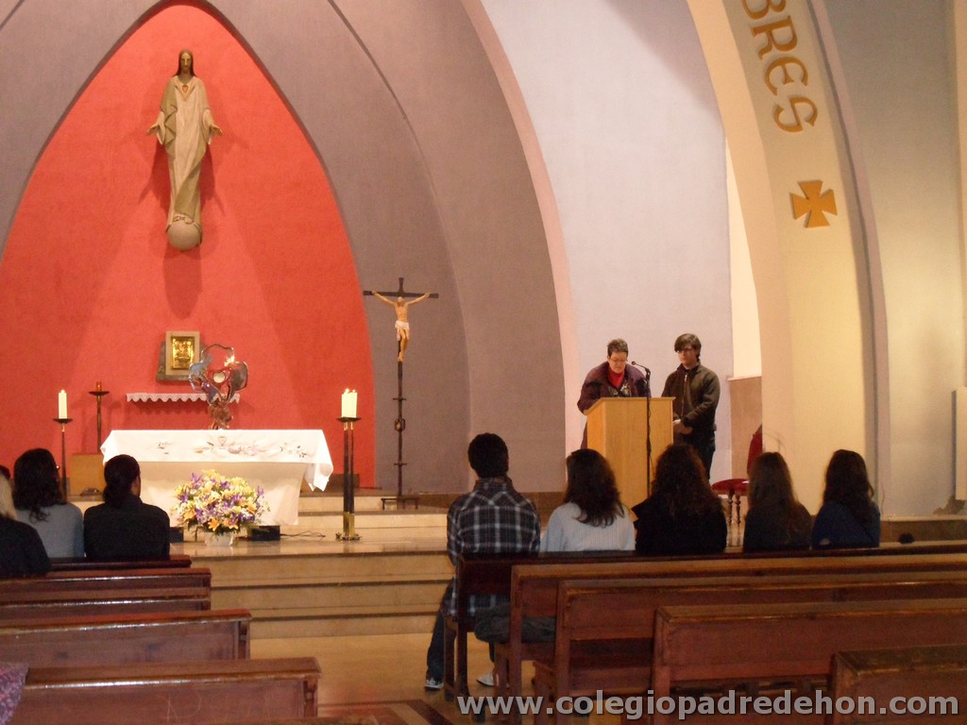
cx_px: 484
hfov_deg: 38.2
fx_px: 1397
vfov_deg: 29.1
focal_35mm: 50
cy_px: 362
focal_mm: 8.2
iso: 640
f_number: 3.8
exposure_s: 1/45
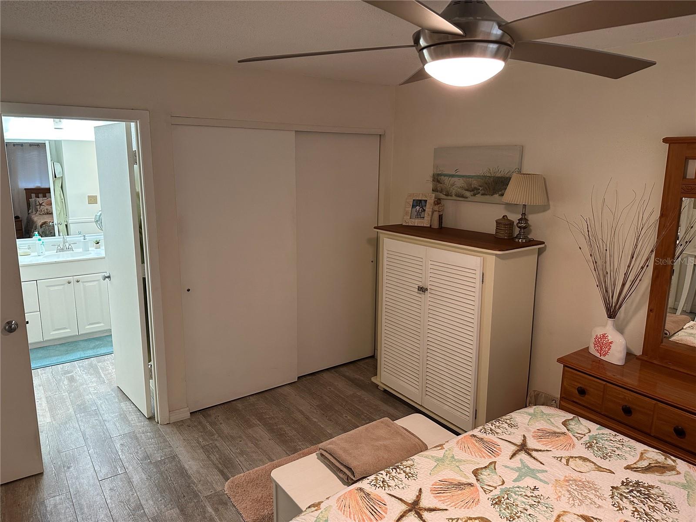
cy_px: 261
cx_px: 348
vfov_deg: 56.8
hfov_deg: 71.6
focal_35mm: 24
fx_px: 483
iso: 250
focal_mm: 6.86
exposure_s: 1/60
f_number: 1.78
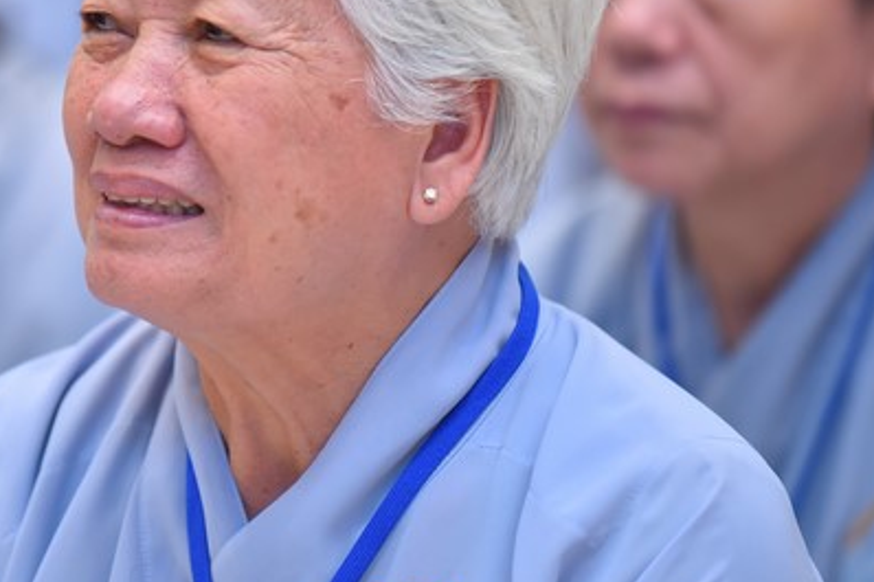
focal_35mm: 327
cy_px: 168
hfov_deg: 6.3
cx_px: 233
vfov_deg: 4.2
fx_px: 7935
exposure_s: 1/125
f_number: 2.8
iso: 800
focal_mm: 200
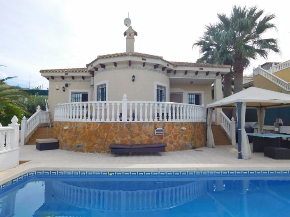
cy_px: 108
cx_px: 145
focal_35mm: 23
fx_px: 193
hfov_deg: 74.0
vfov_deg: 58.8
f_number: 6
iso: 125
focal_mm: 4
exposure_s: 1/400
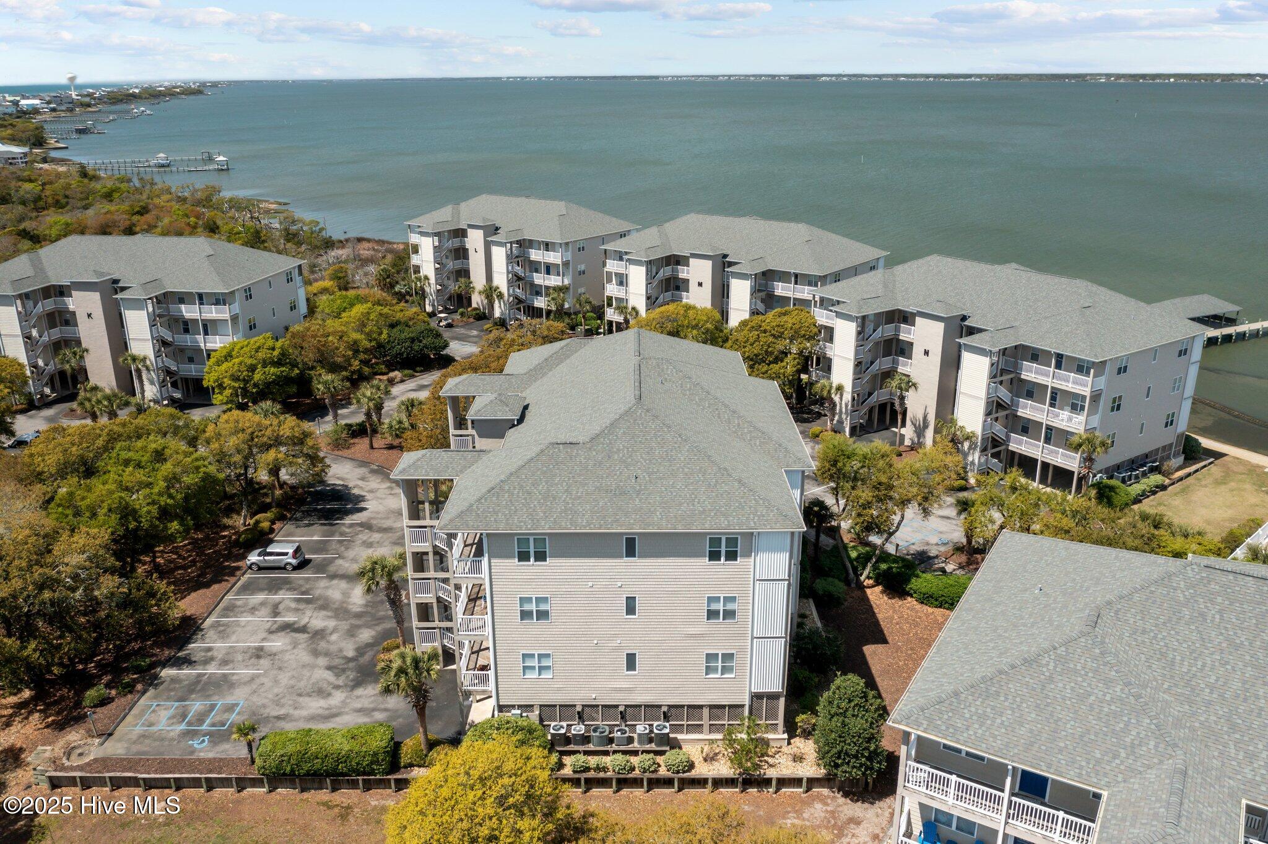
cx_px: 634
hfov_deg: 65.5
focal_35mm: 28
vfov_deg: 46.4
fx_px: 986
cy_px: 422
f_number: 4.5
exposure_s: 1/160
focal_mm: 10.26
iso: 100
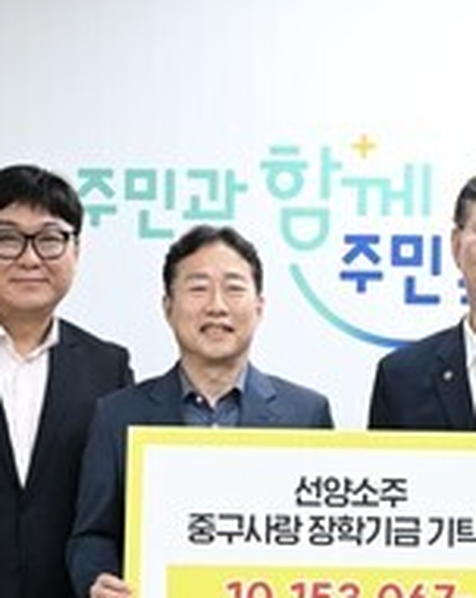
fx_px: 2297
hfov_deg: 11.8
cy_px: 548
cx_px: 354
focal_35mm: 130
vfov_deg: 14.7
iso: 2500
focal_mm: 44
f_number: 5.6
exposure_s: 1/160
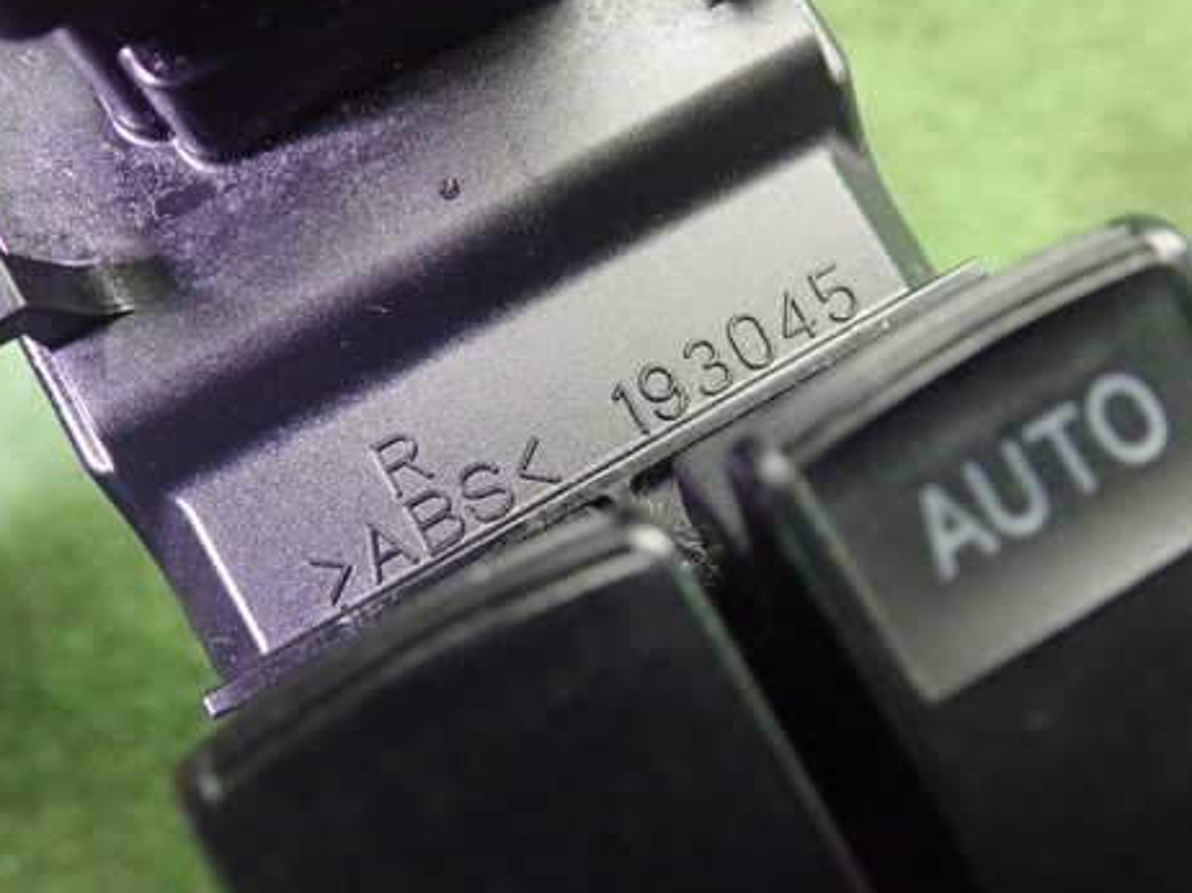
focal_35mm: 39
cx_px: 619
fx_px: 1342
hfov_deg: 47.9
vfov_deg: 36.8
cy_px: 403
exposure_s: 1/50
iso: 800
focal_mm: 5.5
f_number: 2.3
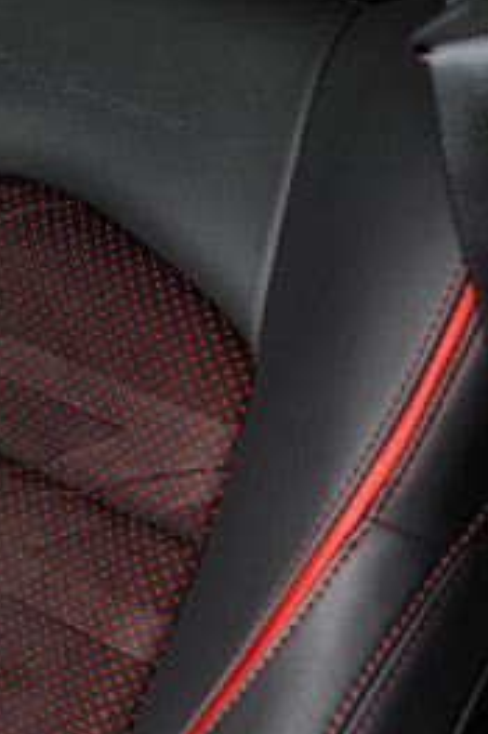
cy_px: 491
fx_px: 3257
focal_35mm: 160
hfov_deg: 8.4
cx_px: -190
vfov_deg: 12.8
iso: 250
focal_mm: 70
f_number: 5.6
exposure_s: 1/250
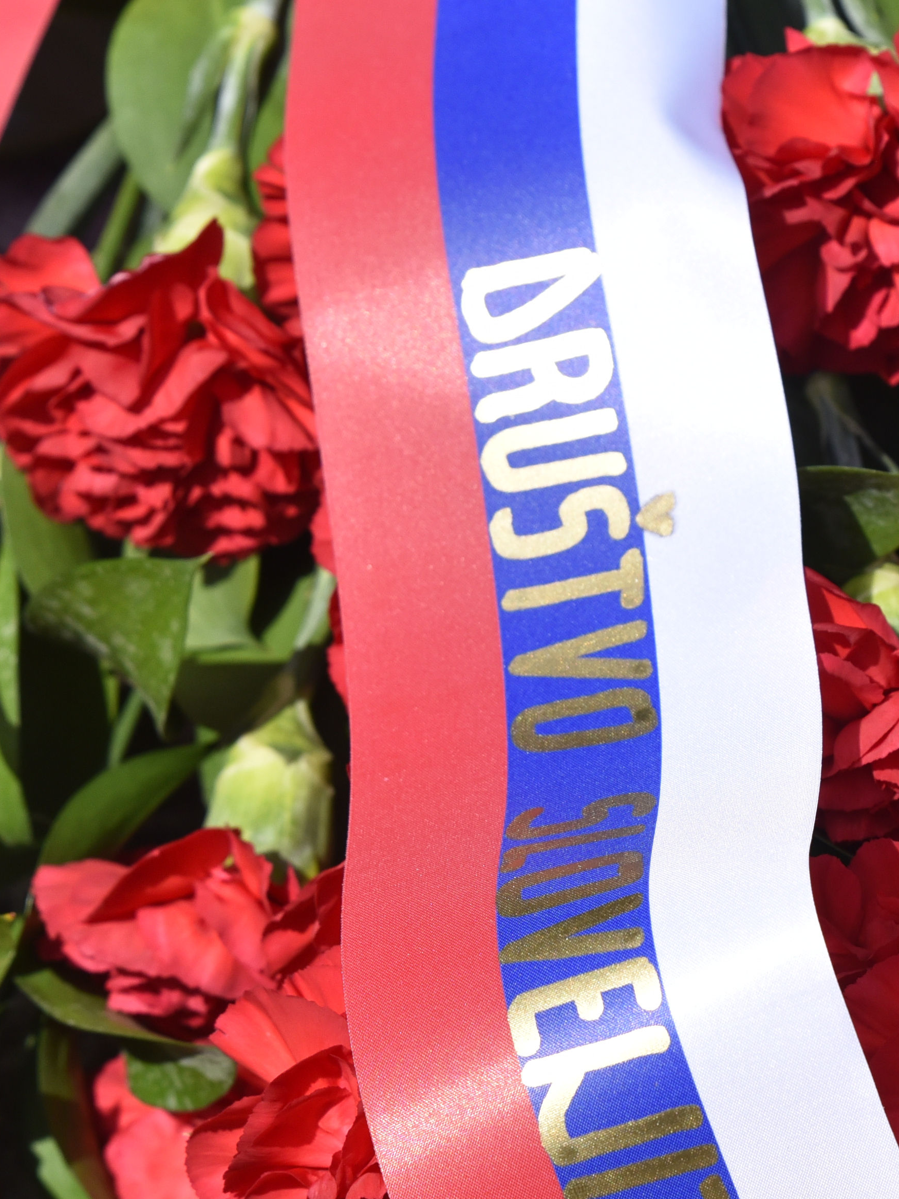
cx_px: 507
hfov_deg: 4.8
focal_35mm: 310
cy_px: 987
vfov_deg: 6.4
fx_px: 10734
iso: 800
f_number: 6.3
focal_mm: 125
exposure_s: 1/4000
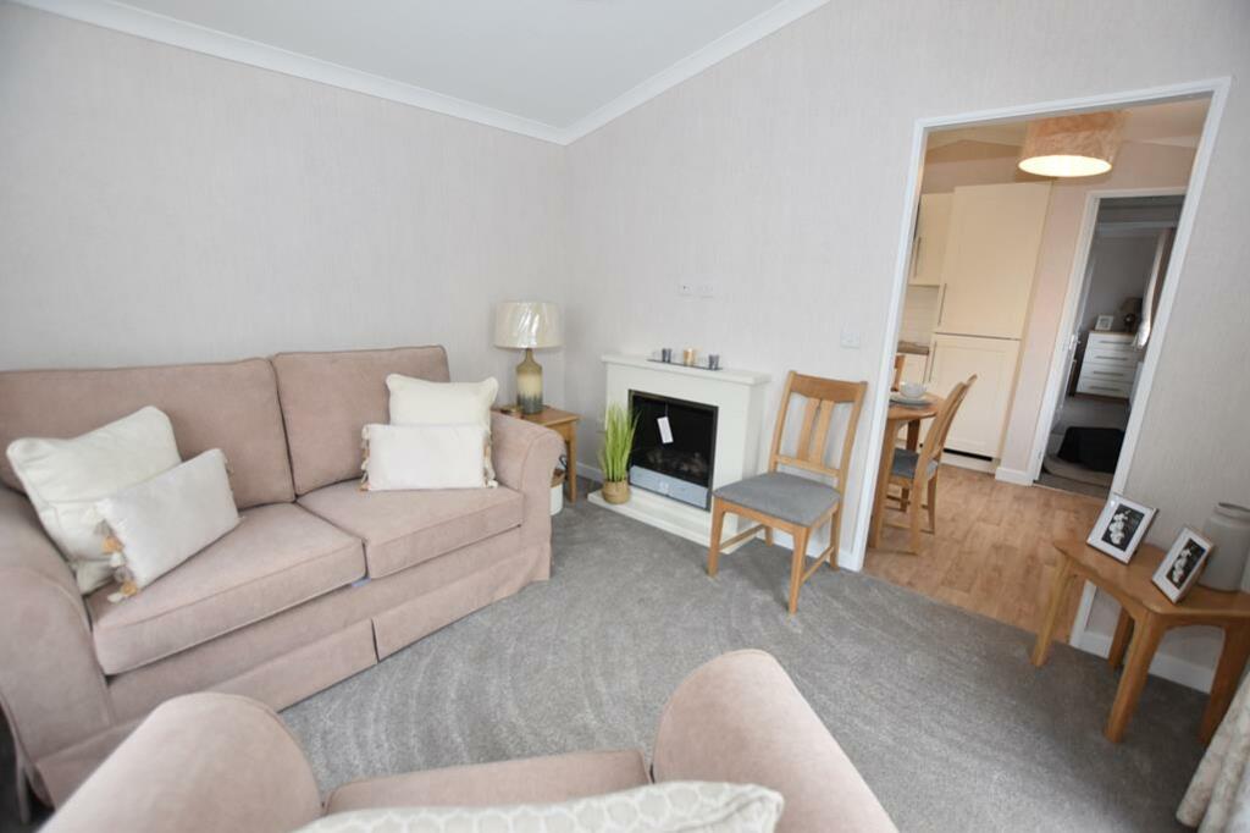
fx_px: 521
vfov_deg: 77.3
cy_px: 416
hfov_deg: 100.4
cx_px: 625
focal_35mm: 15
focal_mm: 10
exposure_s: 1/250
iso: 800
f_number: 3.5
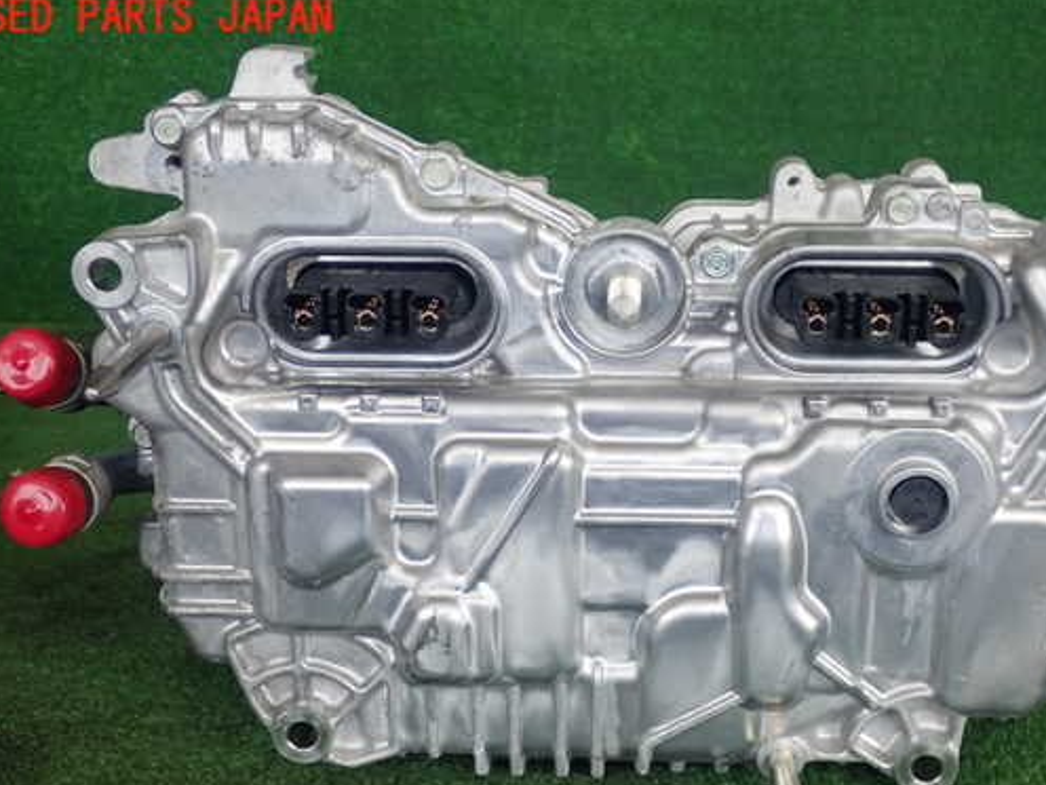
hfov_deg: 36.8
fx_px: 1571
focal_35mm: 52
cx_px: 582
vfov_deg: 28.0
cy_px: 466
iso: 250
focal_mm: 7.86
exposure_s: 1/160
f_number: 2.9
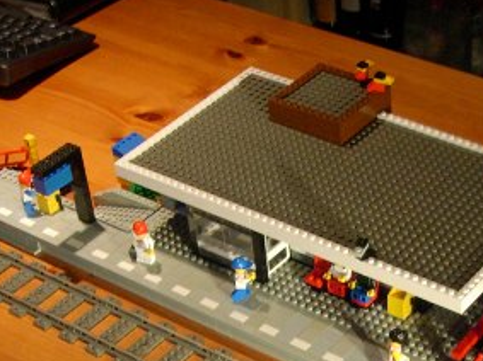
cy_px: 398
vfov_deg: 16.6
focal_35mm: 86
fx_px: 1199
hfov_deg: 22.4
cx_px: 396
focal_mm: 7.8
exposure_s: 1/32
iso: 178
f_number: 2.8
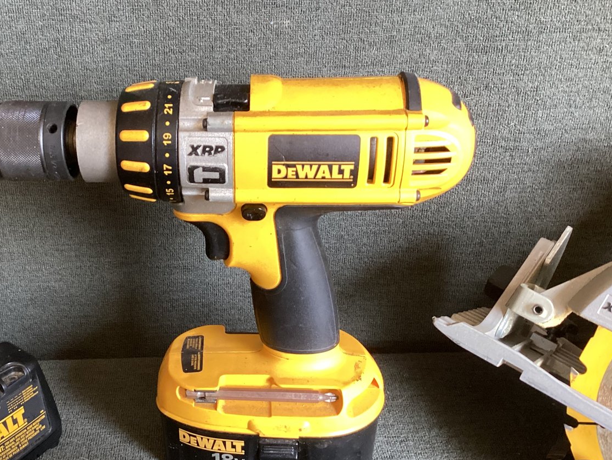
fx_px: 743
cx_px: 213
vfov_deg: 34.3
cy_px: 257
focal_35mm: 42
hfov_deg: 44.3
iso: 250
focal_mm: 3.3
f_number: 2.4
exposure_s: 1/40
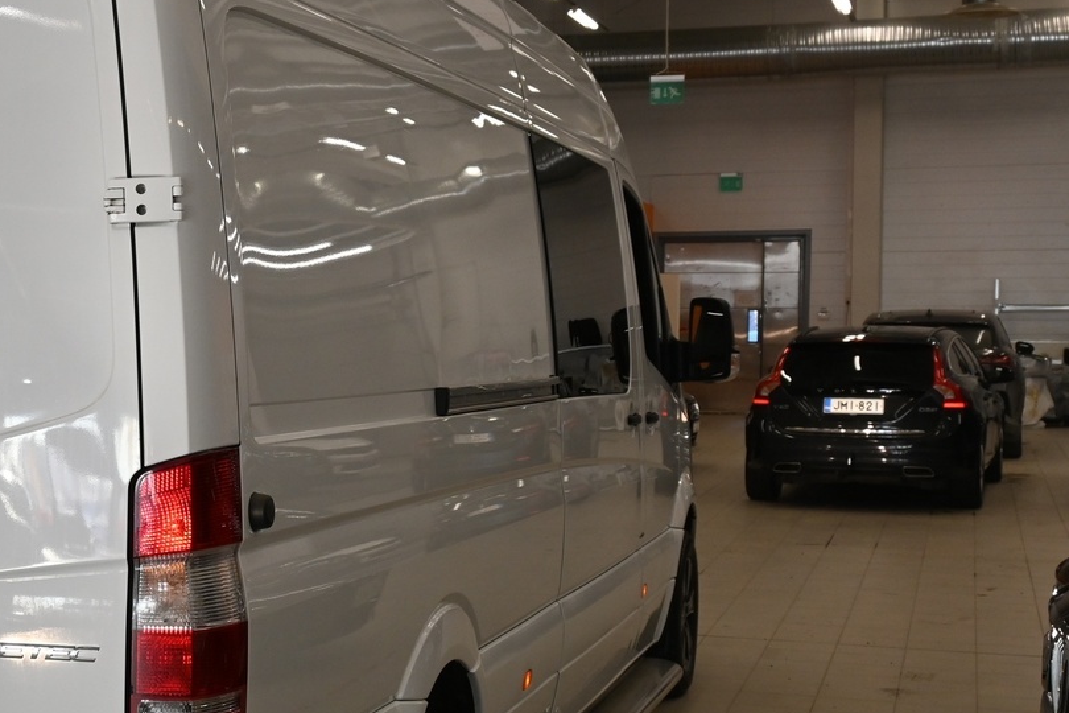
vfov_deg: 20.6
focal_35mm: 66
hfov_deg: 28.9
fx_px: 1960
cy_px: 421
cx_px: 37
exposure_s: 1/160
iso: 500
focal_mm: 22
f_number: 6.3
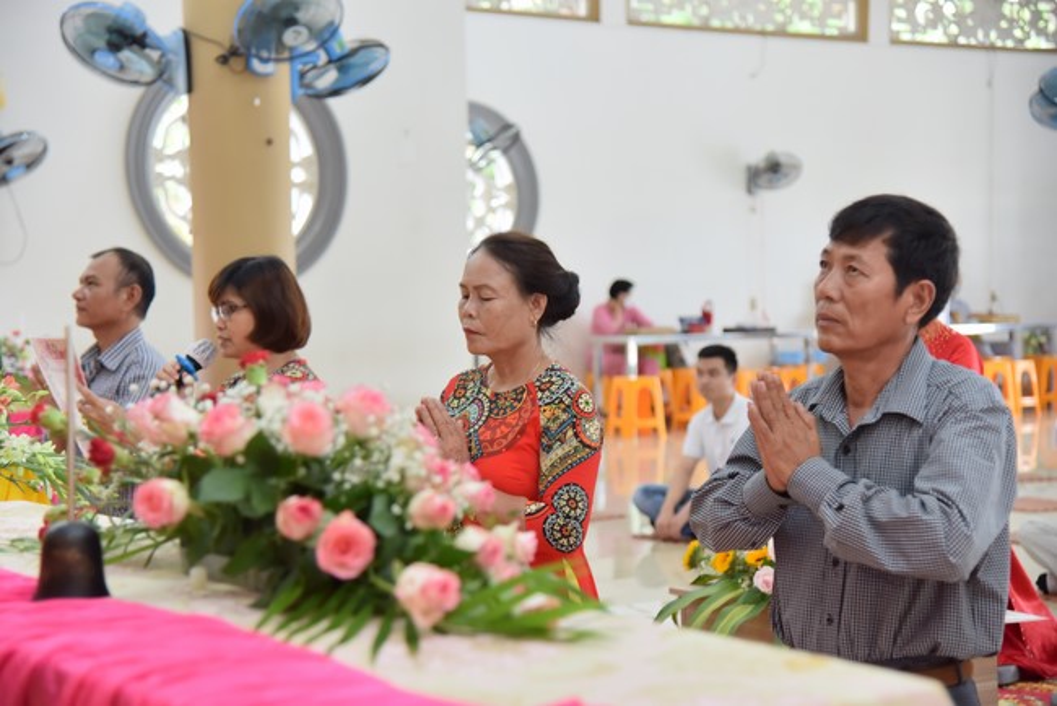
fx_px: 1939
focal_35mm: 66
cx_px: 528
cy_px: 353
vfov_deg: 20.6
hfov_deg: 30.5
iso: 1000
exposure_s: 1/100
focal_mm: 66
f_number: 4
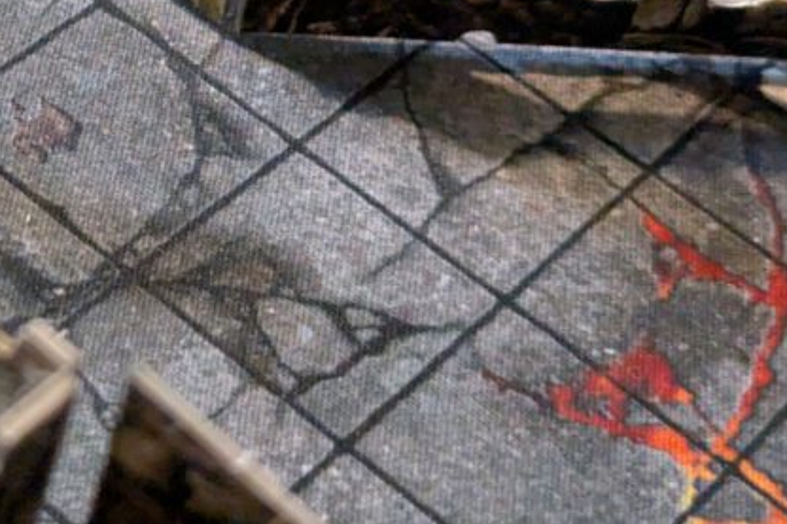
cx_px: -132
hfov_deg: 16.1
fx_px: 2688
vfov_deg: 11.0
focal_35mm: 123
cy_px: -44
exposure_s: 1/55.2
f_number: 1.85
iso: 1726
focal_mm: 6.81
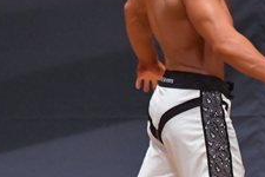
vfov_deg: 1.3
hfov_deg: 2.0
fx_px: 7603
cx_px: 200
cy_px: 104
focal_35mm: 1033
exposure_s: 1/400
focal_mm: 200
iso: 6400
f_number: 5.6
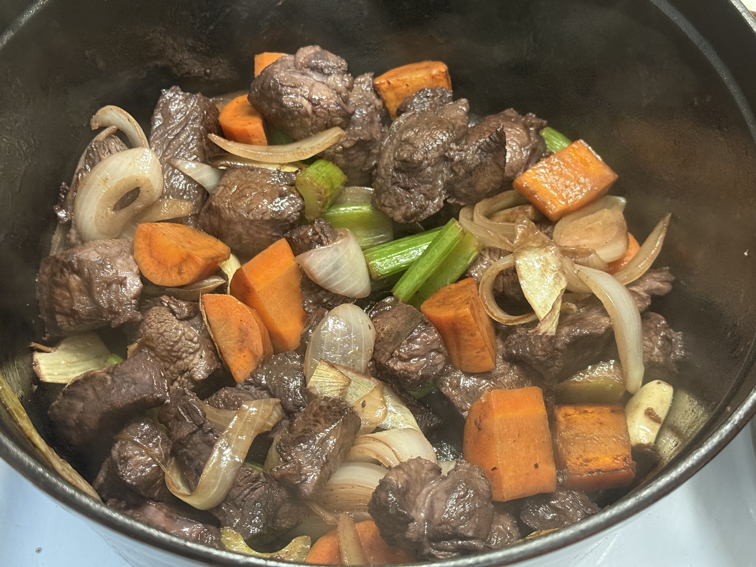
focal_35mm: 48
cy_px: 284
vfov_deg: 30.3
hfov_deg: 39.7
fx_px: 1048
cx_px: 378
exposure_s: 1/33
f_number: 1.78
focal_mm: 6.76
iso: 320
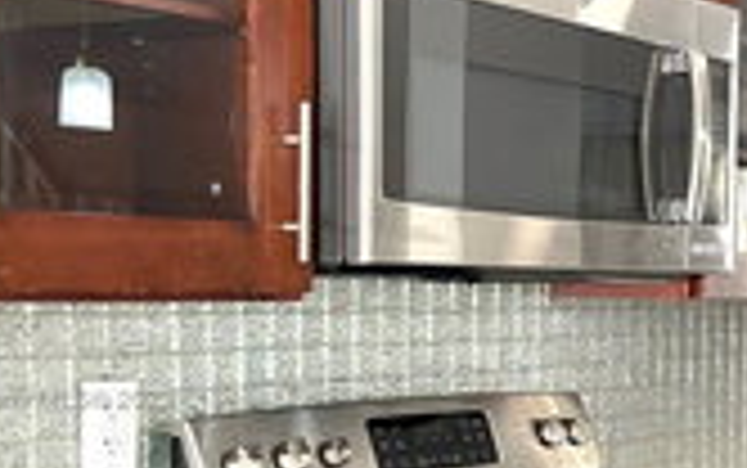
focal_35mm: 71
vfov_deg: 18.1
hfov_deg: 27.3
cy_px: 400
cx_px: 749
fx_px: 1446
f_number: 1.6
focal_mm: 4.2
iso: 80
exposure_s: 1/60
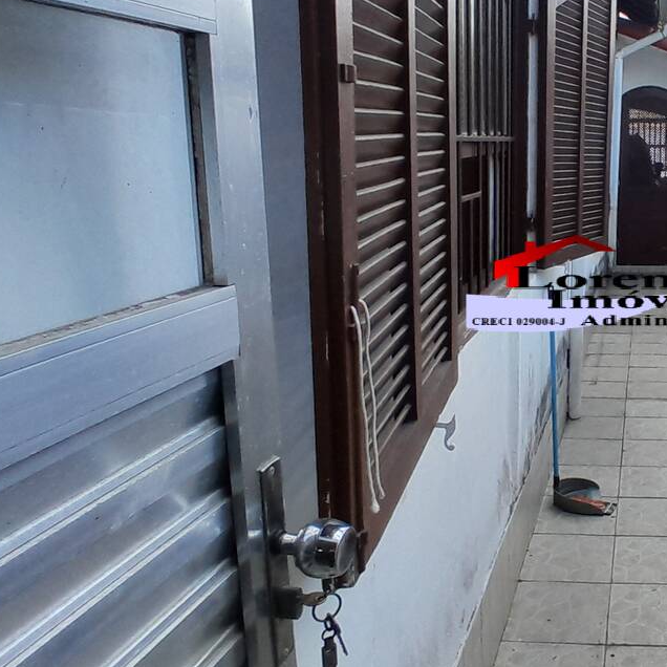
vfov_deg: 48.3
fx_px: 741
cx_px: 623
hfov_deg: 43.4
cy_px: 281
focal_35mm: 34
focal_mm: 1.46
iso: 40
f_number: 2.2
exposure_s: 1/320
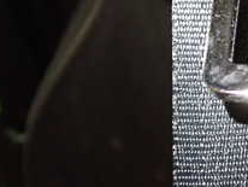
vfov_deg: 15.4
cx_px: 273
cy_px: -29
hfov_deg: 20.1
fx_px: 667
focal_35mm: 93
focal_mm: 5.79
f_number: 2.4
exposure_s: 1/30
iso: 800
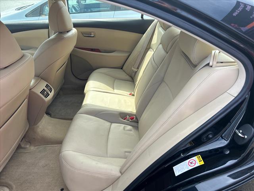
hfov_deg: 67.3
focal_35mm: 26
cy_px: 96
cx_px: 127
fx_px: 191
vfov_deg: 53.1
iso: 50
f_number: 1.5
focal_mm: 5.7
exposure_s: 1/733
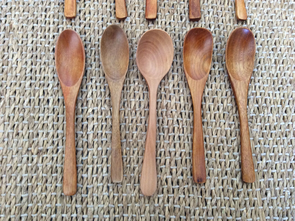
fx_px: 272
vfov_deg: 44.1
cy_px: 110
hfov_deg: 56.9
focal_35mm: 32
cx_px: 148
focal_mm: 3.3
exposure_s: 1/25
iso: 160
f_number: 2.4
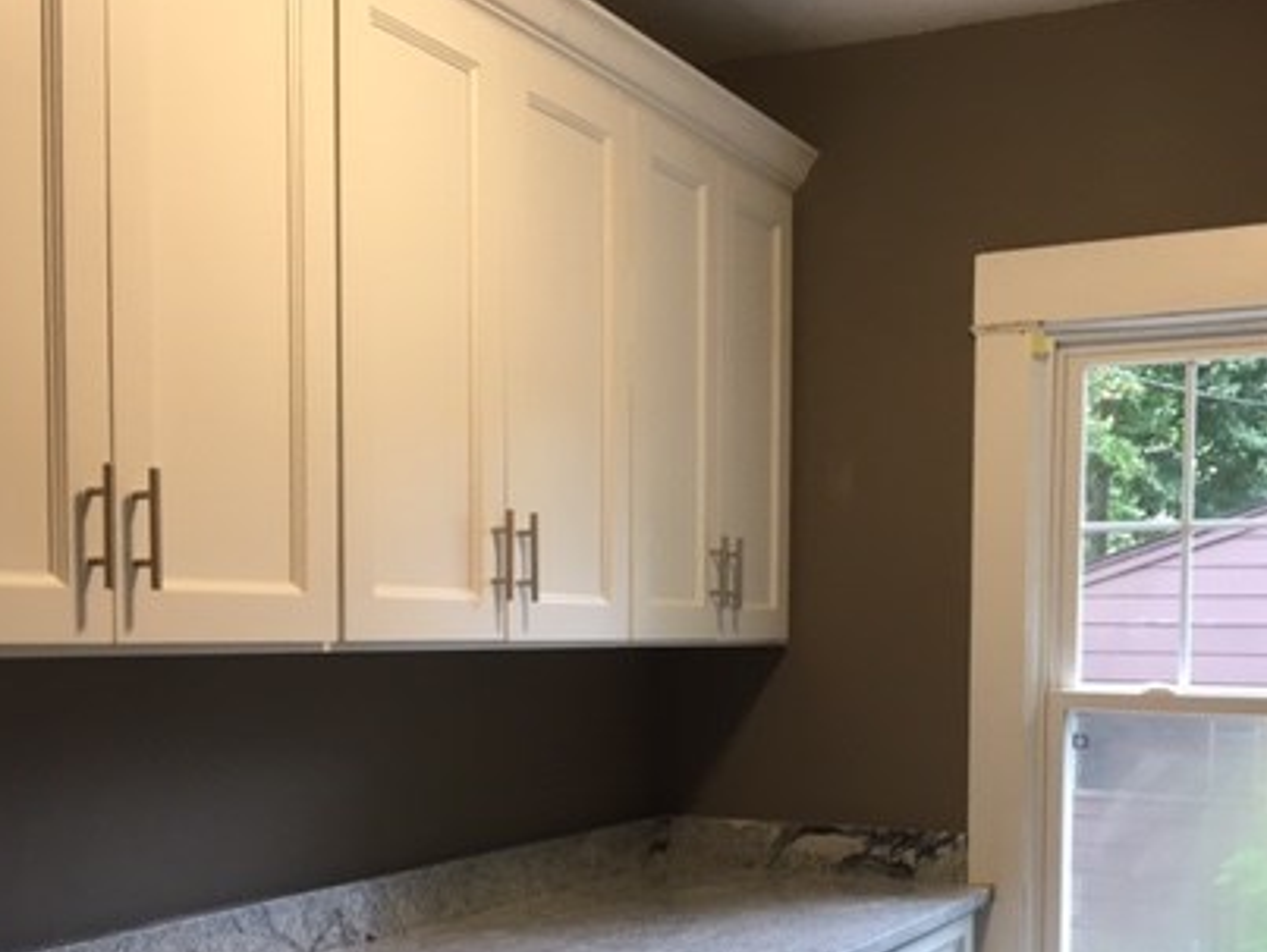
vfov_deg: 31.0
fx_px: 1685
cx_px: 717
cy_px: 713
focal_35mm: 46
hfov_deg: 41.1
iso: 64
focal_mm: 4.15
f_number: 2.2
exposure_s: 1/30
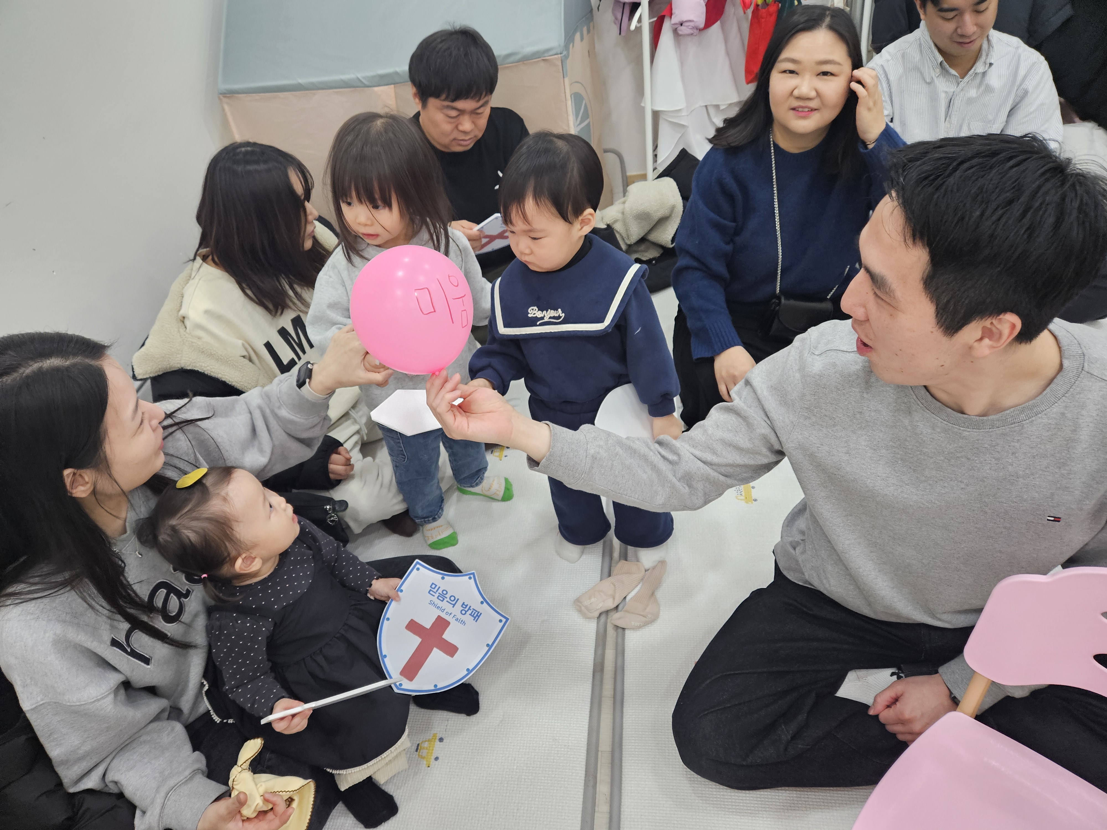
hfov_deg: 73.9
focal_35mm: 23
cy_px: 415
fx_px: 736
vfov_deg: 58.9
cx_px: 554
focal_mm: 5.4
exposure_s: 1/120
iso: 250
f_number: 1.8
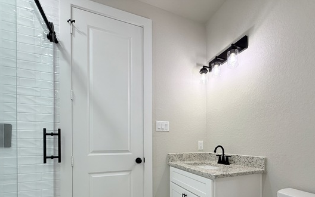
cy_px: 143
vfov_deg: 62.1
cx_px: 166
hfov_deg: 91.0
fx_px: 155
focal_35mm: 18
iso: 160
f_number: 2.2
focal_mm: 2.22
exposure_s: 1/120
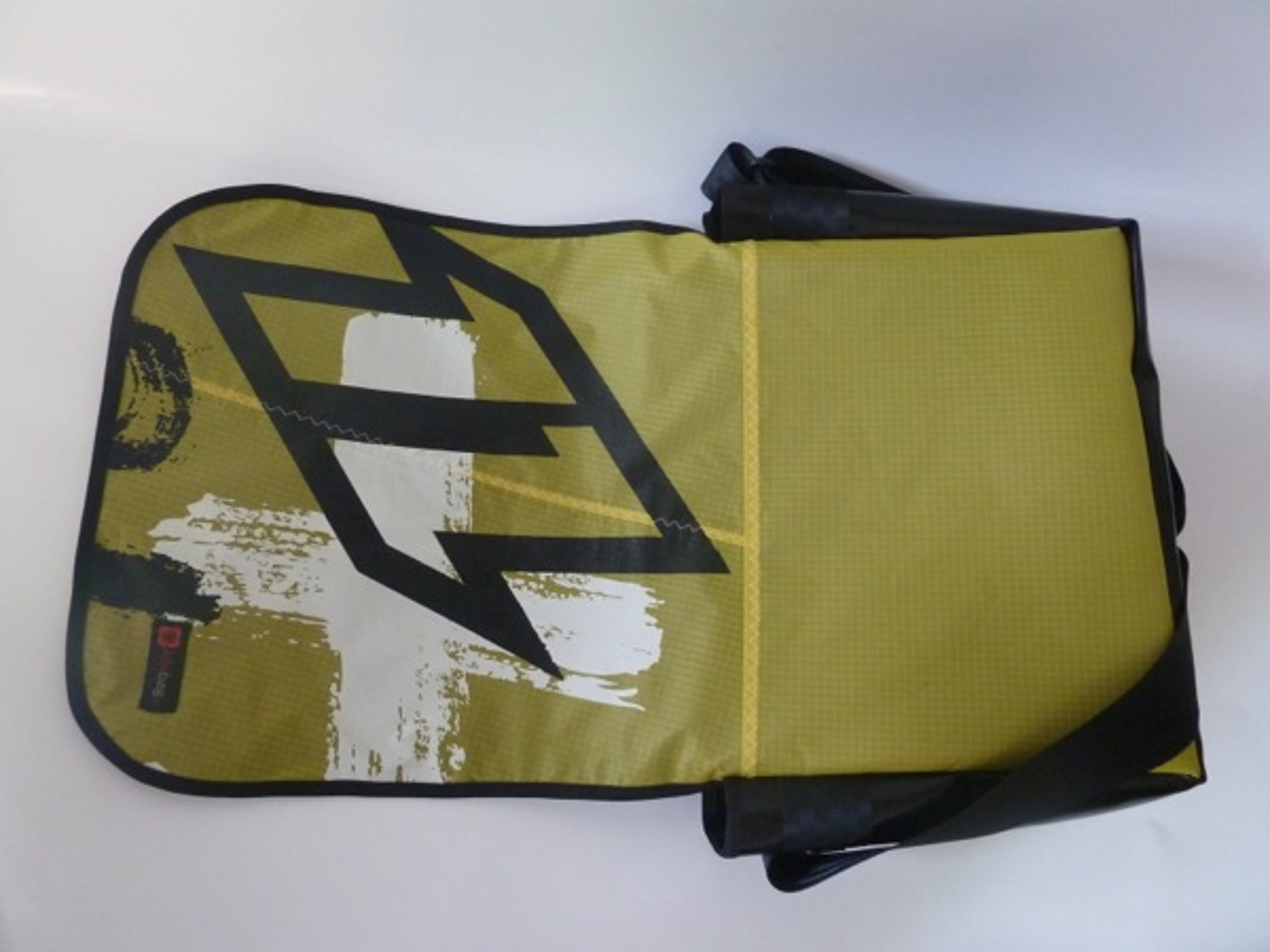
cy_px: 476
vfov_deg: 54.9
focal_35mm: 25
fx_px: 917
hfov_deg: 69.4
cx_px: 635
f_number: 3.3
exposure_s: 1/10
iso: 400
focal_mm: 4.1
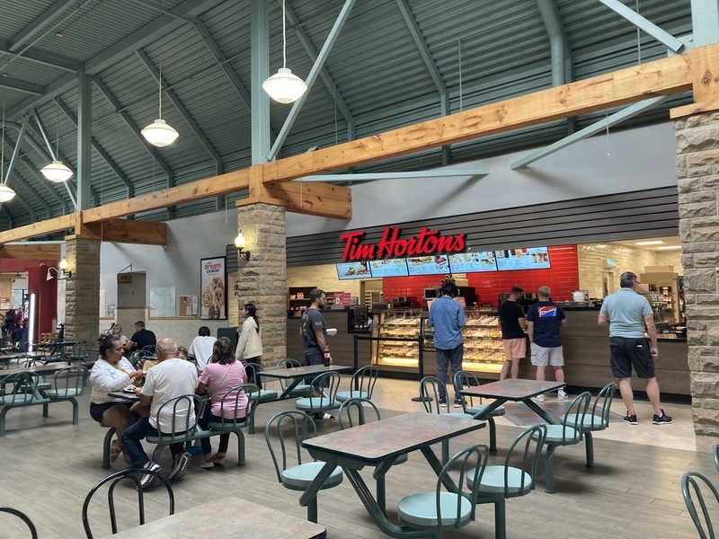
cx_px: 360
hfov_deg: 63.4
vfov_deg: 49.7
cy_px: 270
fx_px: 582
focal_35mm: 28
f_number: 1.8
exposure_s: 1/60
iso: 100
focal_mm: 3.99
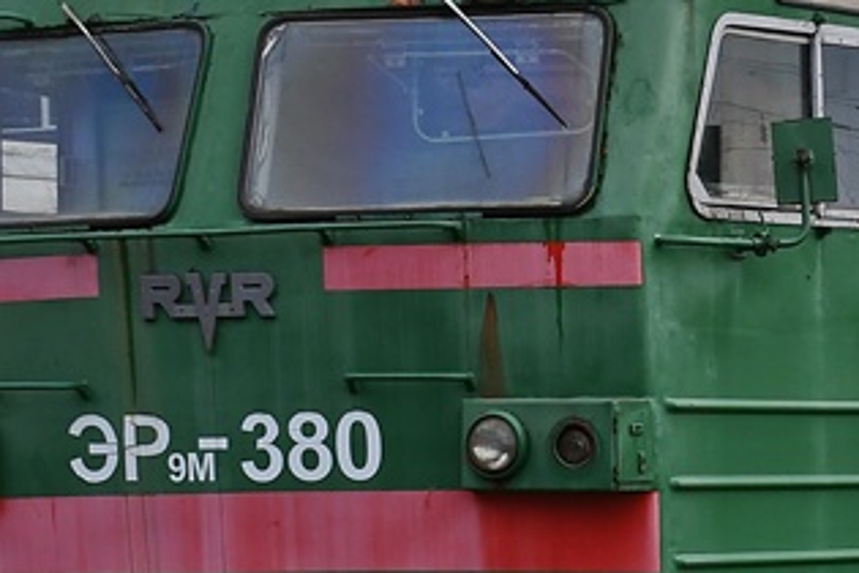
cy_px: 351
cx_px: 1004
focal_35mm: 195
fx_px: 4653
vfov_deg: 7.0
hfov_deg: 10.4
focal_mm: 32
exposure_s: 1/400
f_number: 5.6
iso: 500
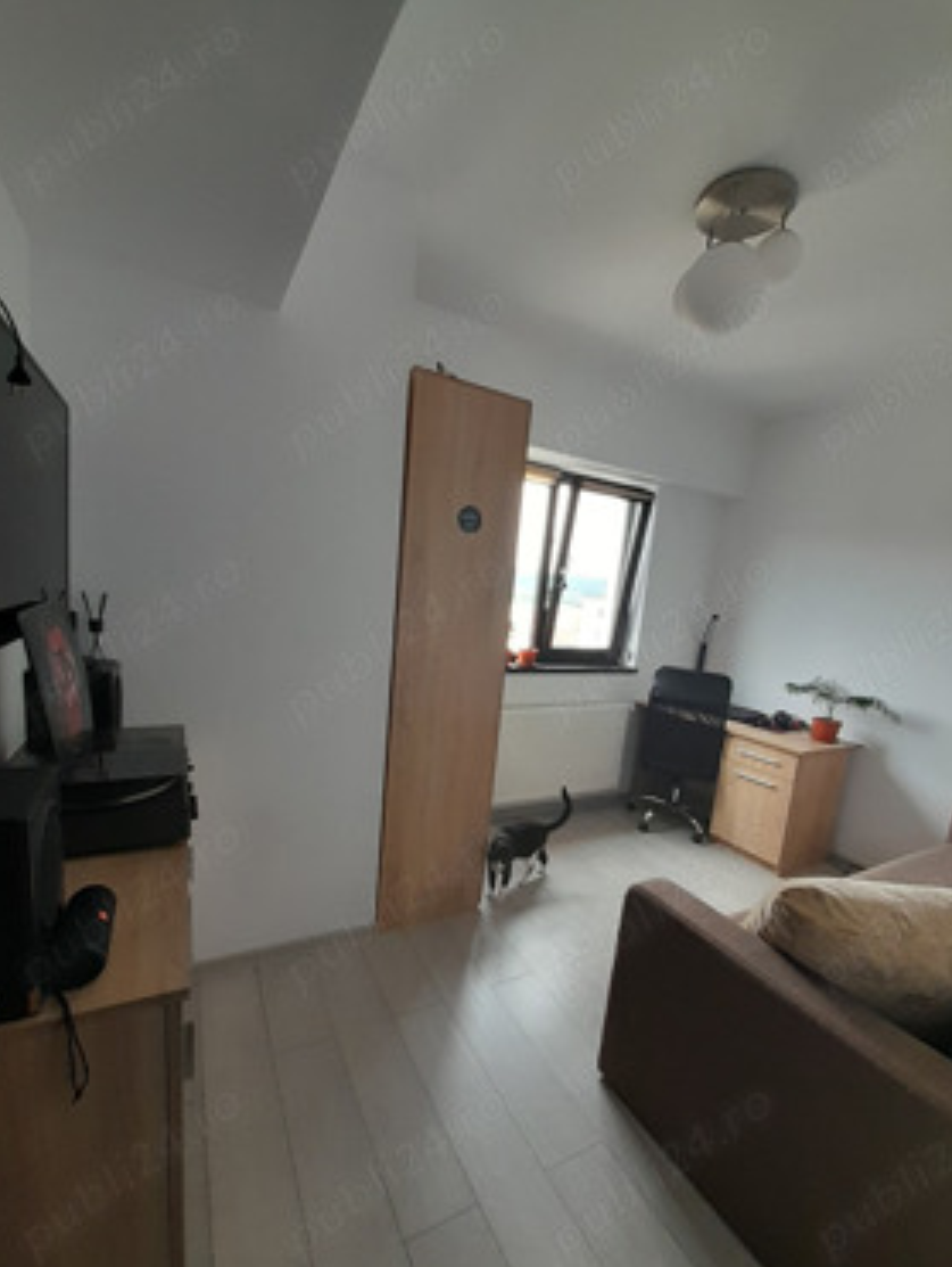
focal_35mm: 14
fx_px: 512
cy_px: 680
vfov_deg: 101.8
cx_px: 464
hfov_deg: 85.8
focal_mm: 1.13
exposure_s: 1/40
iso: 125
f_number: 2.2
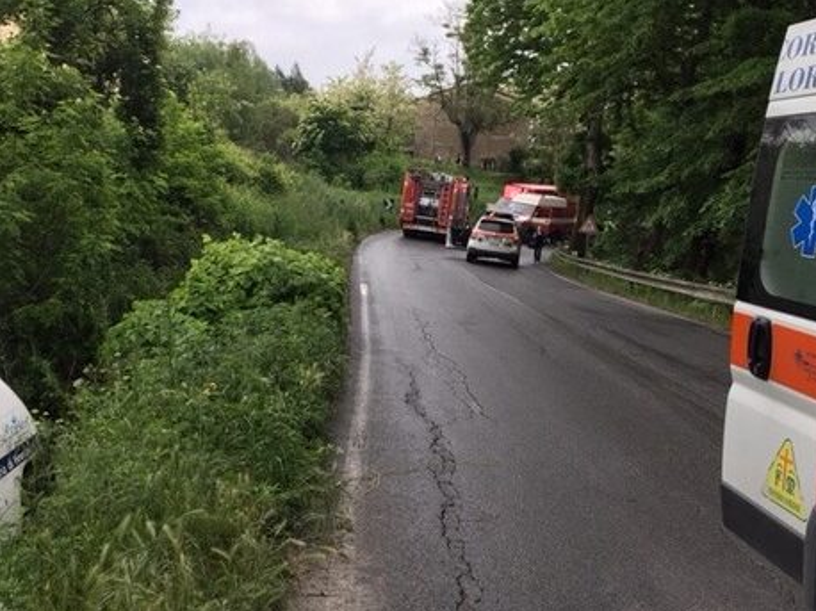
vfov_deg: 37.7
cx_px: 360
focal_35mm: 38
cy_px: 280
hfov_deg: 48.9
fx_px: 895
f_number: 2.2
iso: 25
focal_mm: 4.15
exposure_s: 1/189
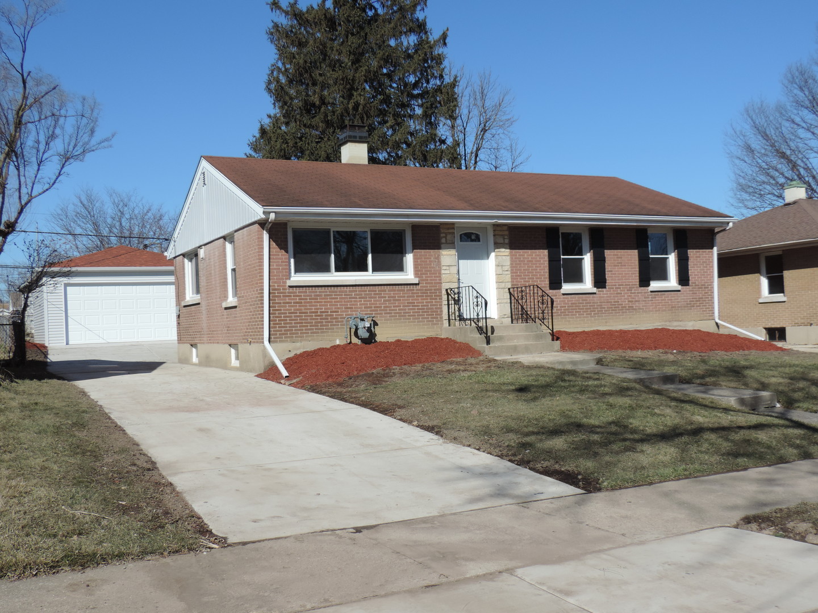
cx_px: 409
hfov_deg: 52.6
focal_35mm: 35
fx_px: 827
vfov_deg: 40.7
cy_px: 306
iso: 80
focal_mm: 6.2
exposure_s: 1/1250
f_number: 3.3
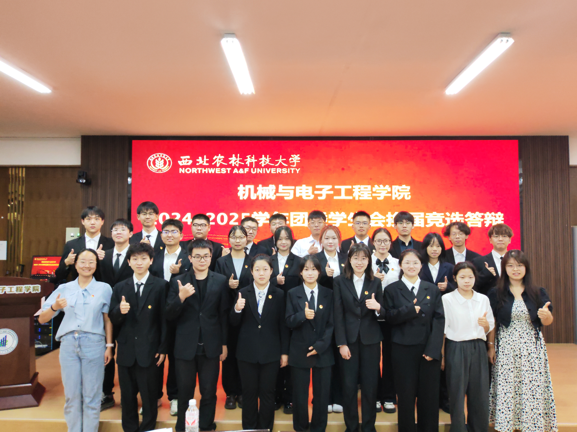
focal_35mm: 27
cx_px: 288
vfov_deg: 51.4
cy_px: 216
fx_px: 450
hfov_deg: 65.3
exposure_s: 1/100
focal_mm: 5.53
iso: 500
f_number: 1.8
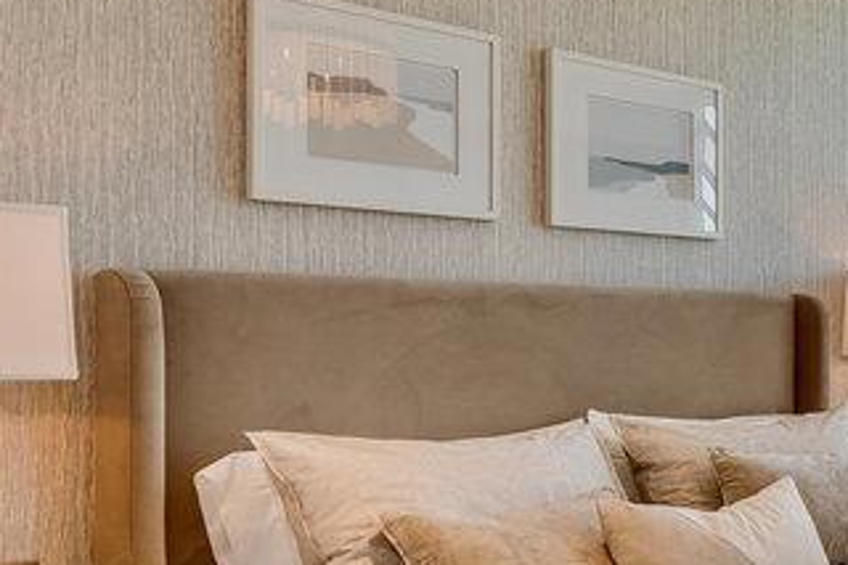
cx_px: 1129
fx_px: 1177
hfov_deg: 30.4
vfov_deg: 26.8
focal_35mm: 50
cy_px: 378
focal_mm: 16
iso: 125
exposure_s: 1/200
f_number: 5.6
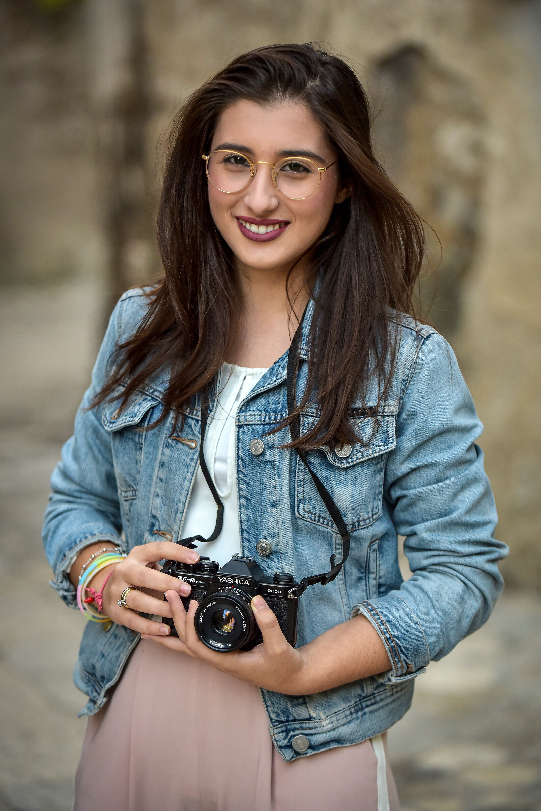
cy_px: 406
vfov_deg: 20.0
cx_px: 270
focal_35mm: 102
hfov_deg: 13.4
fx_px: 2297
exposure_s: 1/400
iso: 1250
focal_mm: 102
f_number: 2.8
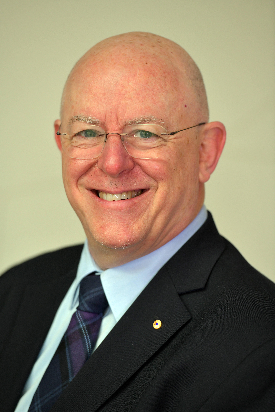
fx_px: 2291
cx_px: 138
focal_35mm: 200
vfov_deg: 10.3
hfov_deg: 6.9
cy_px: 206
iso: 1250
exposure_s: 1/125
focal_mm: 200
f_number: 3.5
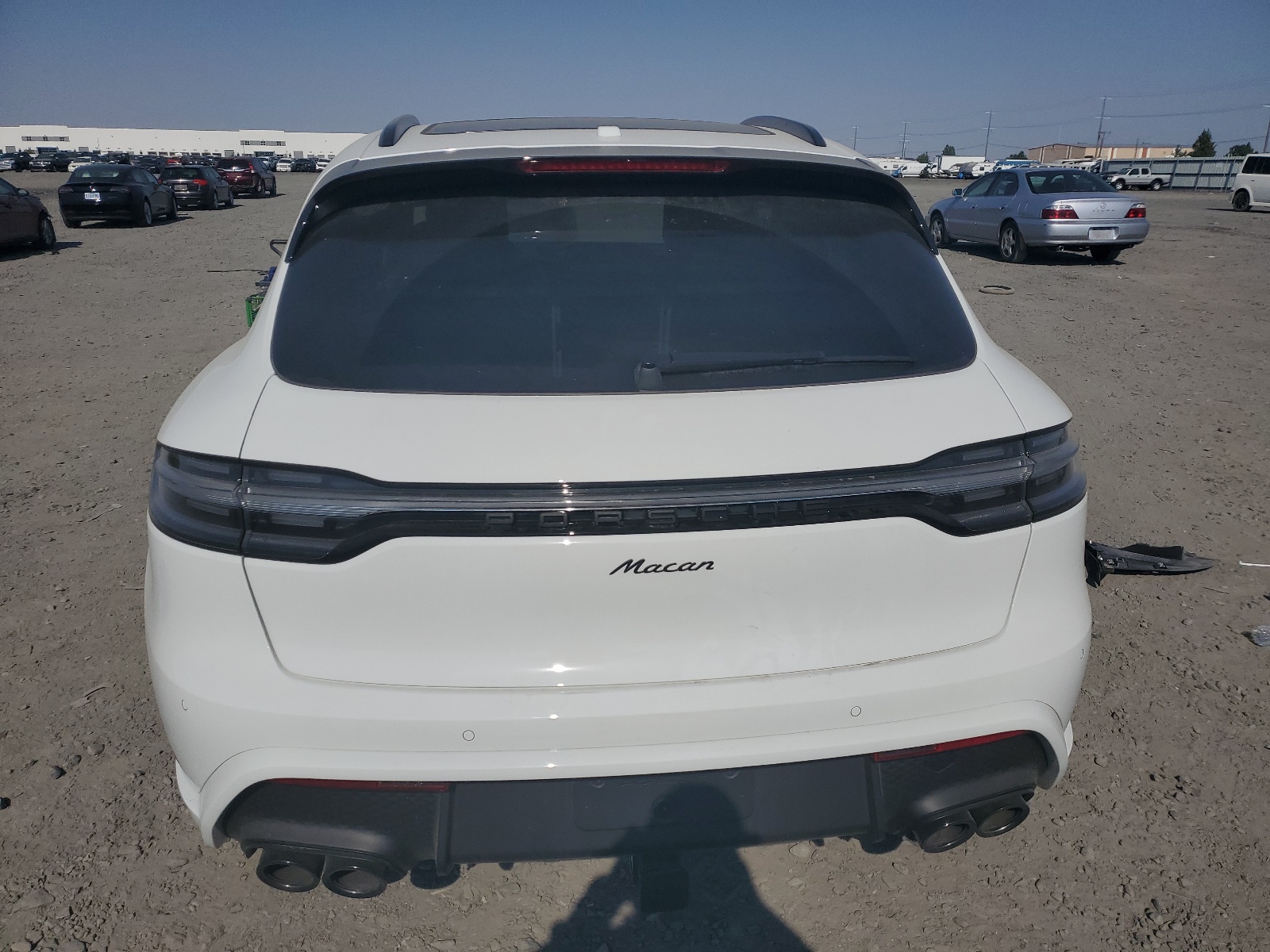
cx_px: 635
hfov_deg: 67.3
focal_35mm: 26
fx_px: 954
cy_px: 476
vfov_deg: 53.1
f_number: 1.5
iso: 51
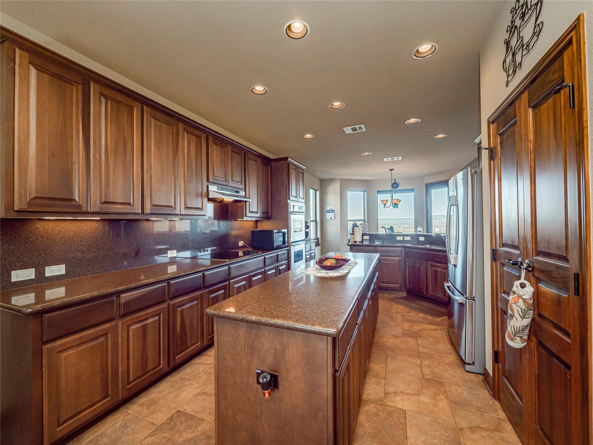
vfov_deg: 85.7
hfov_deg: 102.1
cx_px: 296
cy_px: 222
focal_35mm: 14
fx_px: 240
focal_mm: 7
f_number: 6.3
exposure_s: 1/250
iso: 500
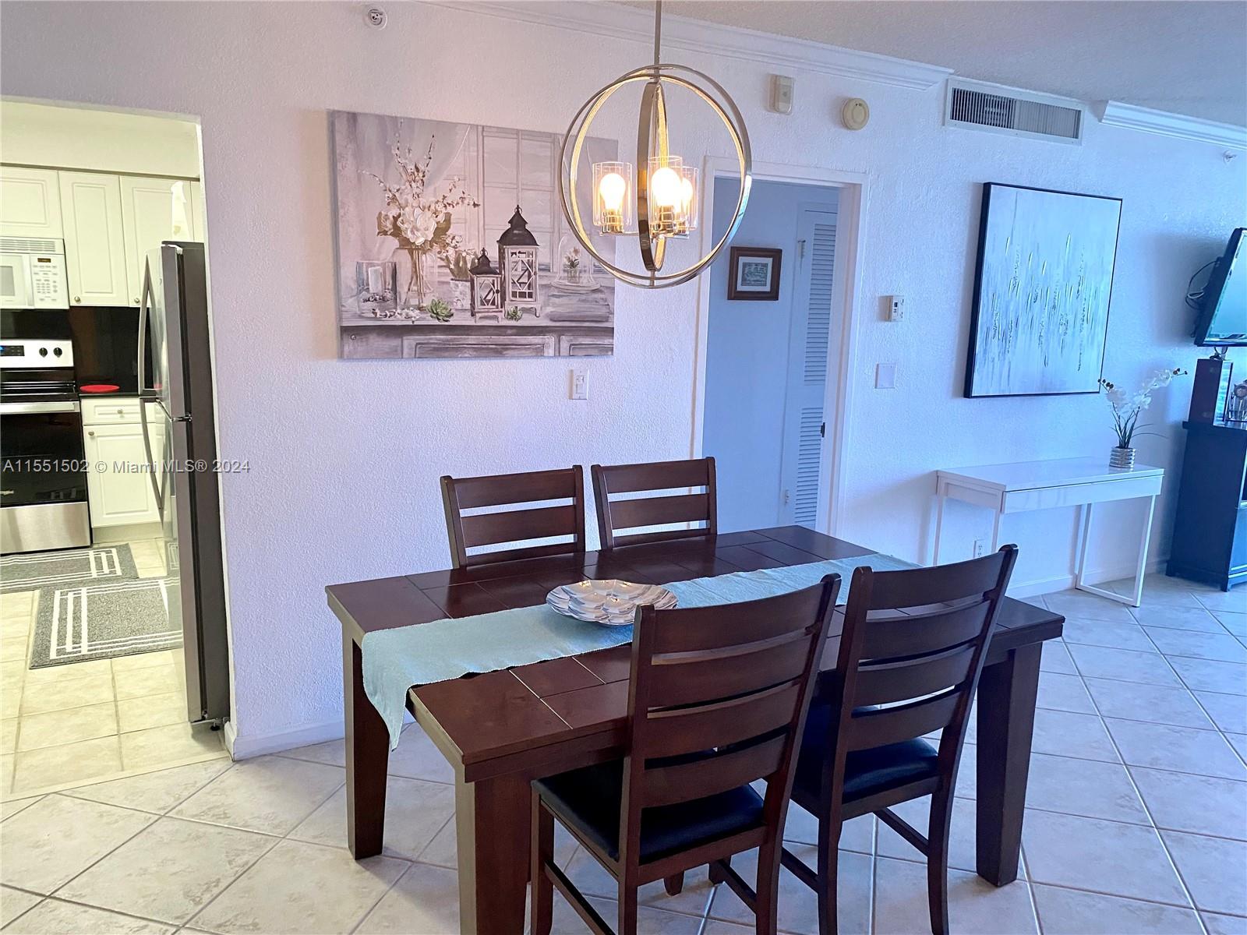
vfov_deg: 53.1
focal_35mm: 26
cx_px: 624
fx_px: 937
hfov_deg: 67.3
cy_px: 468
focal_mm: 4.25
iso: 250
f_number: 1.8
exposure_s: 1/60
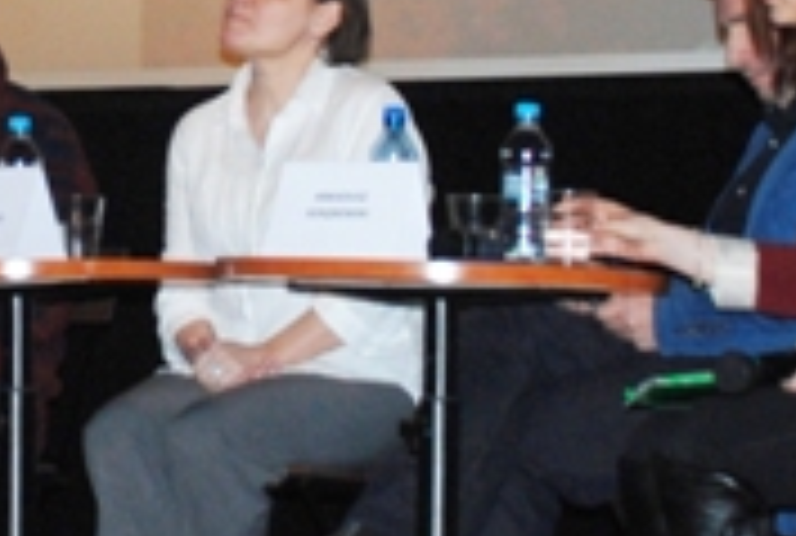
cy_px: -131
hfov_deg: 9.7
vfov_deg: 6.5
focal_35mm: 210
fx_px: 4661
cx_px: 49
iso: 220
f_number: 4.2
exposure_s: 1/60
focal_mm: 31
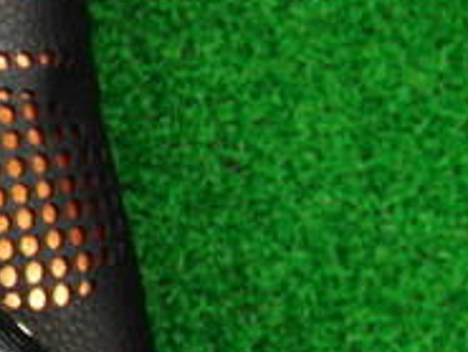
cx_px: -205
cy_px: 185
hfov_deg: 14.5
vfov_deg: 11.6
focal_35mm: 128
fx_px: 1732
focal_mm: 6.42
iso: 400
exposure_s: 1/40
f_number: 3.6
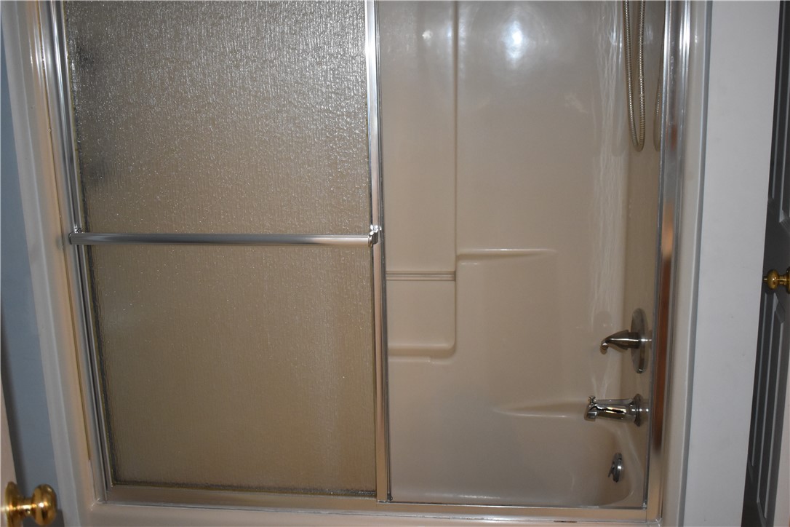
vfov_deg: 35.5
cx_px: 395
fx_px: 823
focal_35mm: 38
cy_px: 264
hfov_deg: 51.3
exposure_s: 1/100
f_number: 4
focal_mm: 25
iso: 1600
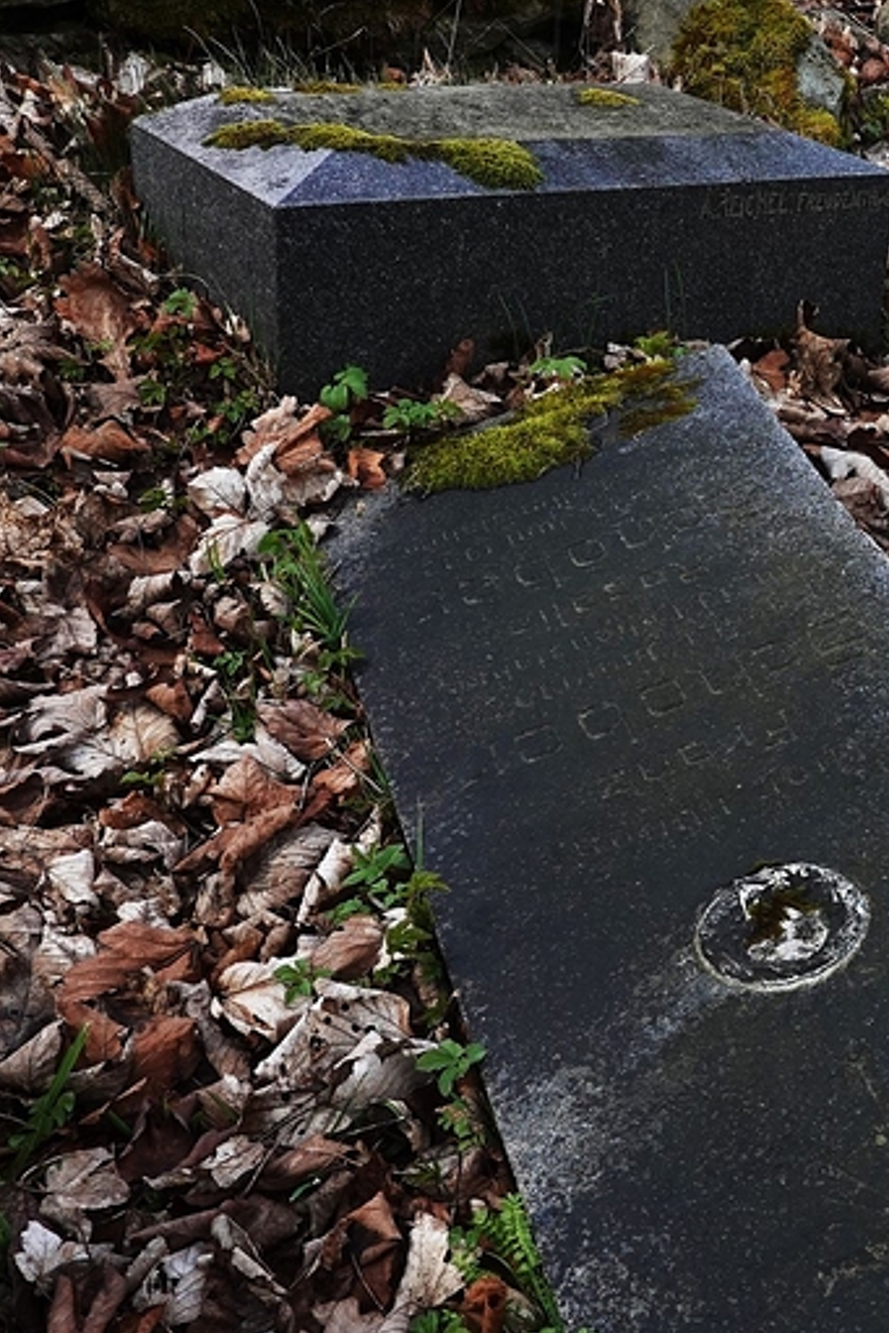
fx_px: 1740
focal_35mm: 47
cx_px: 823
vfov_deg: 41.9
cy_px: 715
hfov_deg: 27.5
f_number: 3.2
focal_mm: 9
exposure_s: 1/1000
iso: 125
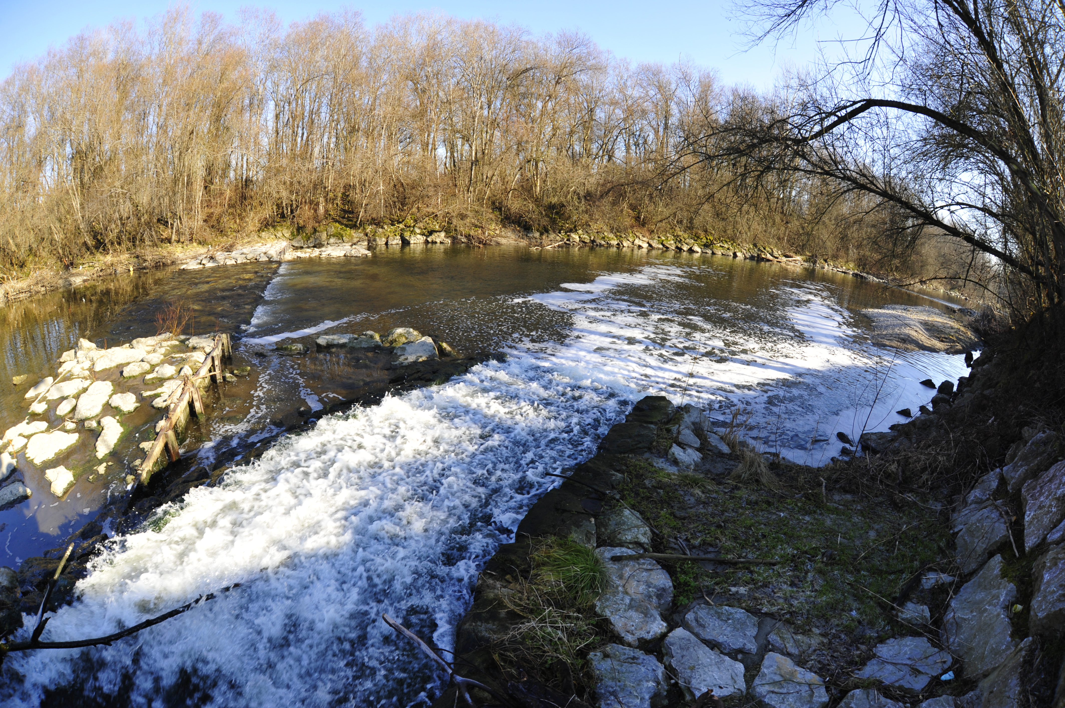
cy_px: 354
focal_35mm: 15
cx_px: 532
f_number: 8
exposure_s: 1/160
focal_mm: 15
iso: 320
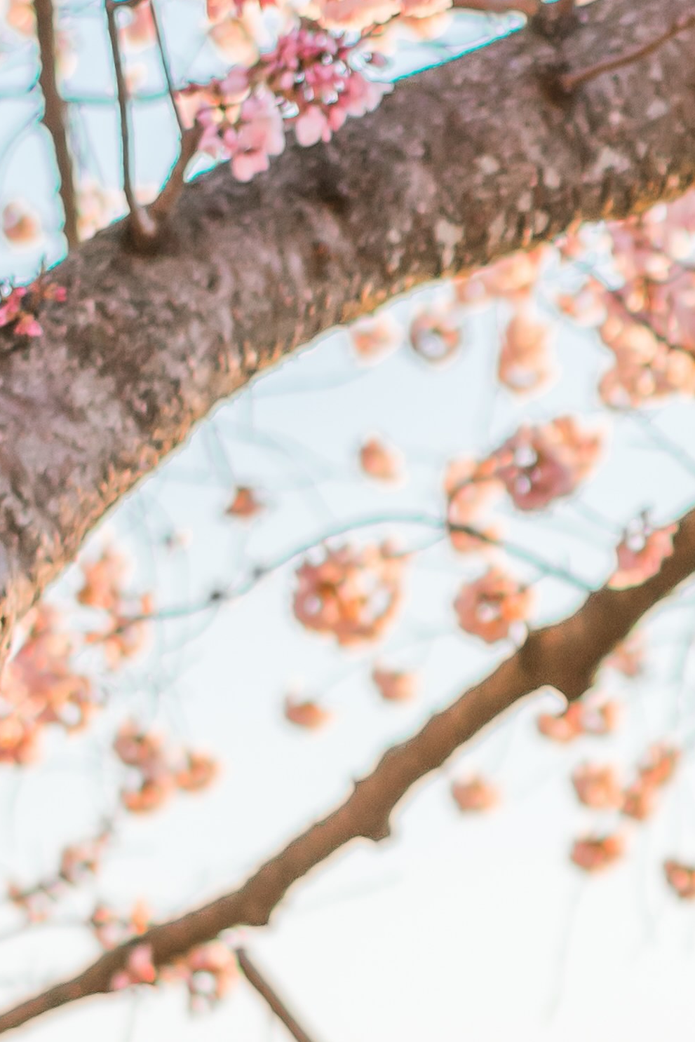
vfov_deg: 7.0
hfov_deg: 4.7
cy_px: 1521
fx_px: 8366
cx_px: 807
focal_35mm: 289
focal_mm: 55
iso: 100
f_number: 2
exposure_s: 1/1000
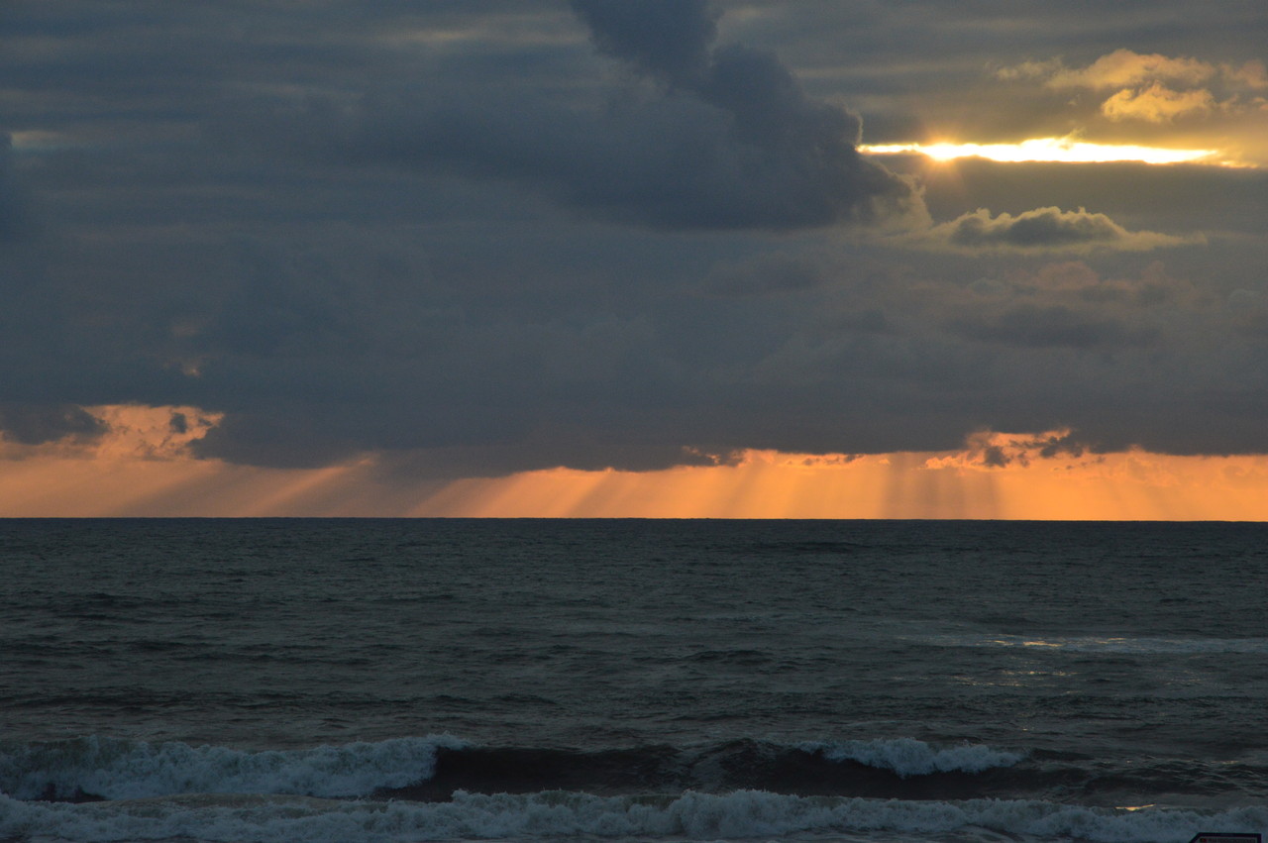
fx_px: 5542
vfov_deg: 8.7
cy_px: 422
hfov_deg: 13.1
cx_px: 634
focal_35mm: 158
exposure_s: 1/400
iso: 400
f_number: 11
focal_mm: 105
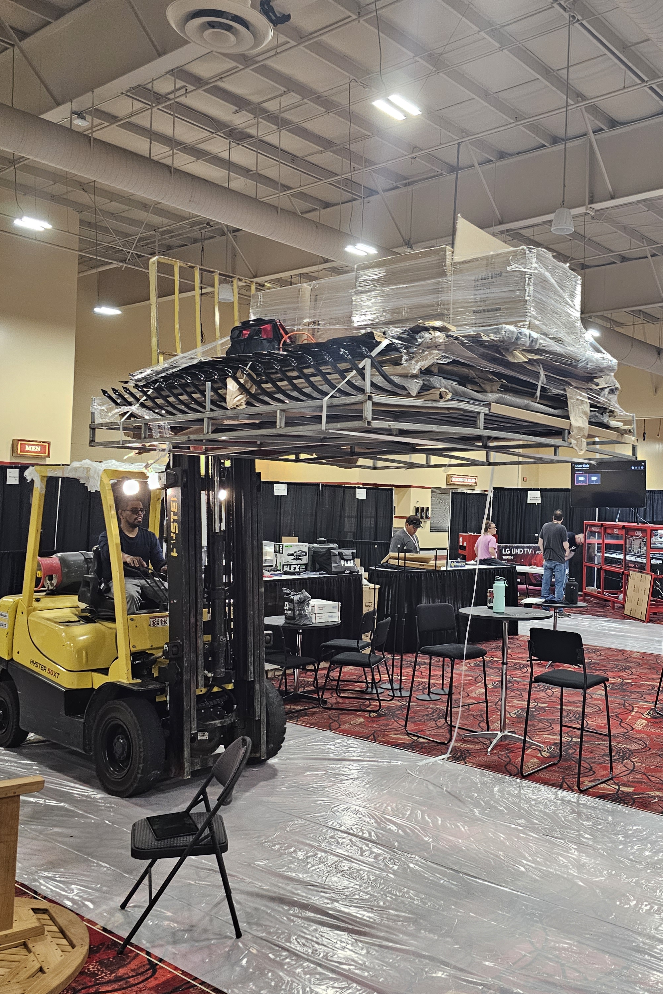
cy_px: 497
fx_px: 884
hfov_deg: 40.3
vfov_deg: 58.7
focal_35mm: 32
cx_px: 473
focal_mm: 6.3
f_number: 1.7
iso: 400
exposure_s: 1/120
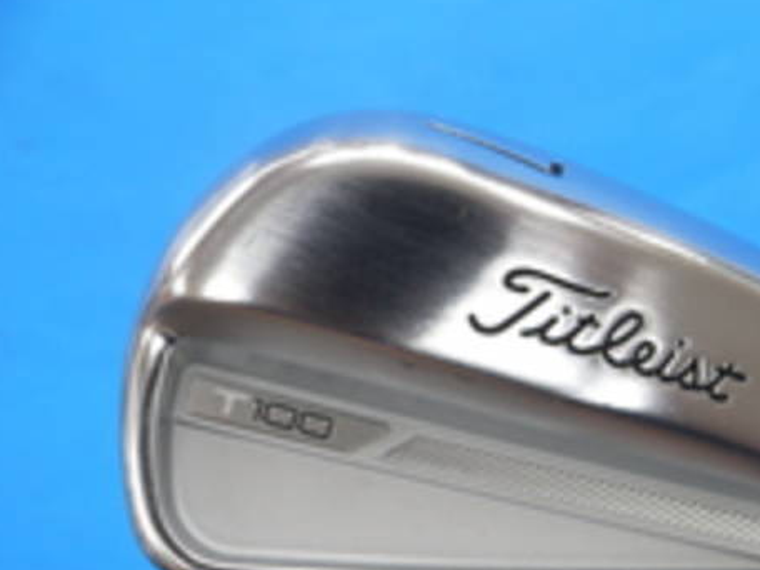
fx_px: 2591
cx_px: 523
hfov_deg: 16.6
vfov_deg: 12.5
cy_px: 350
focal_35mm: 118
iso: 640
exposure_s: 1/80
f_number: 5.6
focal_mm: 42
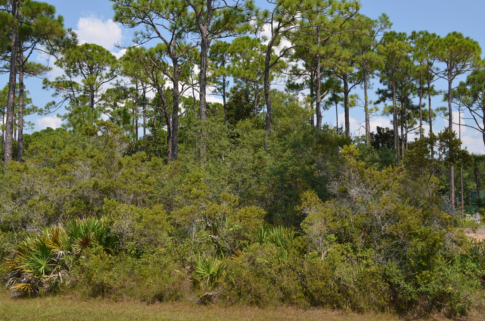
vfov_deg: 34.1
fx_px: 524
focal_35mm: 39
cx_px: 242
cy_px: 160
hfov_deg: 49.6
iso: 100
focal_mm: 26
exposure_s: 1/250
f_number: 8
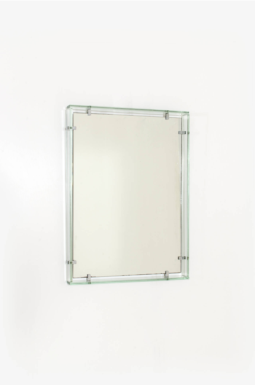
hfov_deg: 25.6
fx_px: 560
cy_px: 192
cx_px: 128
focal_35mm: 52
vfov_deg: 37.9
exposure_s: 1/160
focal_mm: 35
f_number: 16
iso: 100
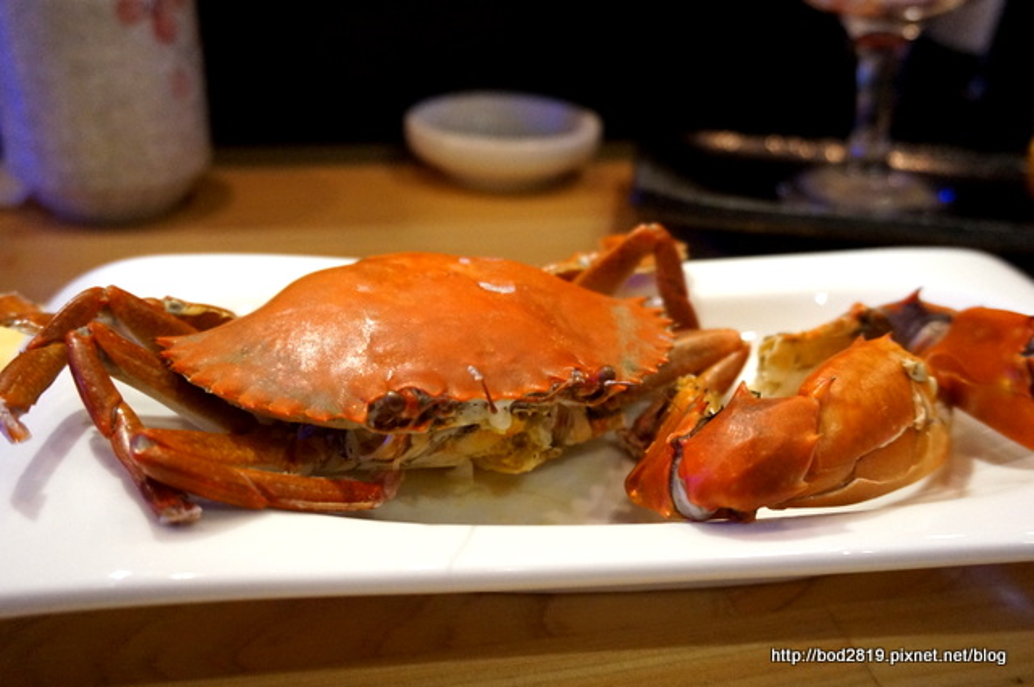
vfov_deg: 39.9
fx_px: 947
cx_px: 517
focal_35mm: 33
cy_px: 344
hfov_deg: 57.3
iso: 3200
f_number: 4
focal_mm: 22
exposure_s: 1/50
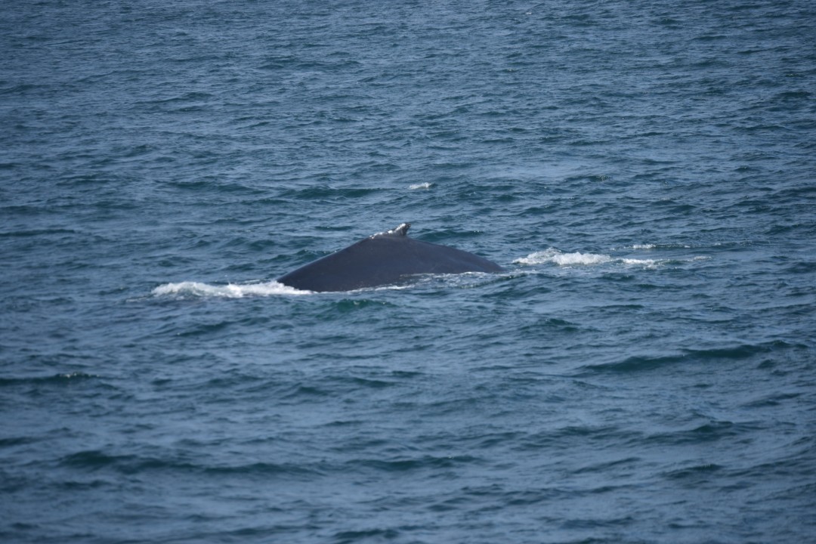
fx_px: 5270
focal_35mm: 232
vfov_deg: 5.9
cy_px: 272
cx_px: 408
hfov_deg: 8.9
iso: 200
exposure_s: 1/1600
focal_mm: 155
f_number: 5.6
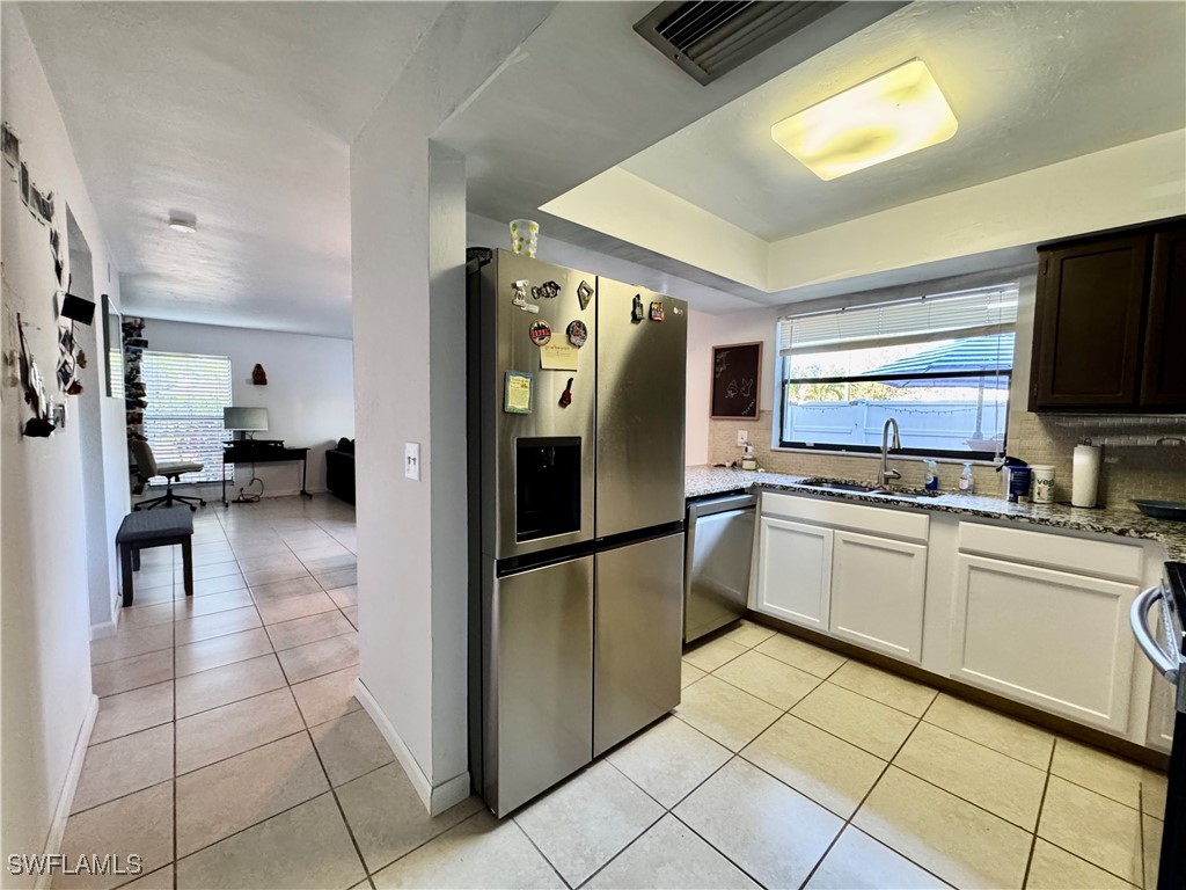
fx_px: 480
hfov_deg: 102.1
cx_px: 593
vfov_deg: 85.7
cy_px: 445
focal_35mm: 14
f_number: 2.2
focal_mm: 2.22
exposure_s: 1/60
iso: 500
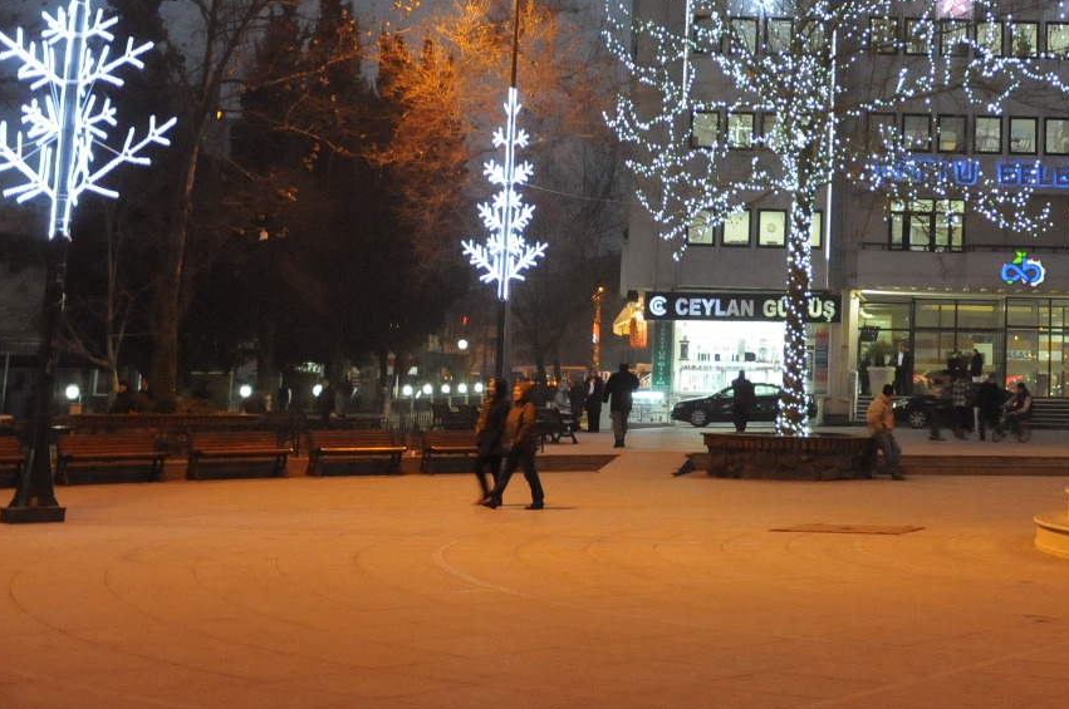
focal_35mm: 68
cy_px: 59
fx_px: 2017
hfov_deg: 28.7
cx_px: 937
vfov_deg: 19.6
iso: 2000
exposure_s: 1/30
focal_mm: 24
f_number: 3.8
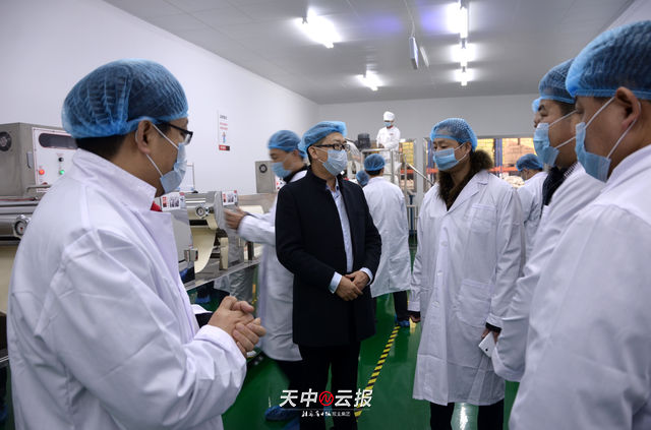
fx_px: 487
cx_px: 326
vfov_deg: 47.7
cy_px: 215
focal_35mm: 27
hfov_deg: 67.5
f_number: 3.5
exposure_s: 1/25
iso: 200
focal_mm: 18
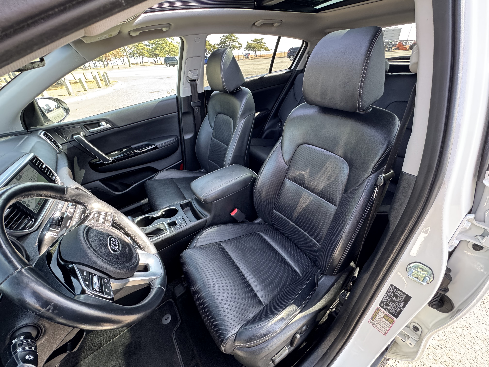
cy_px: 184
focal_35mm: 14
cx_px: 244
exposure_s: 1/99
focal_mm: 2.22
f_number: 2.2
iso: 200
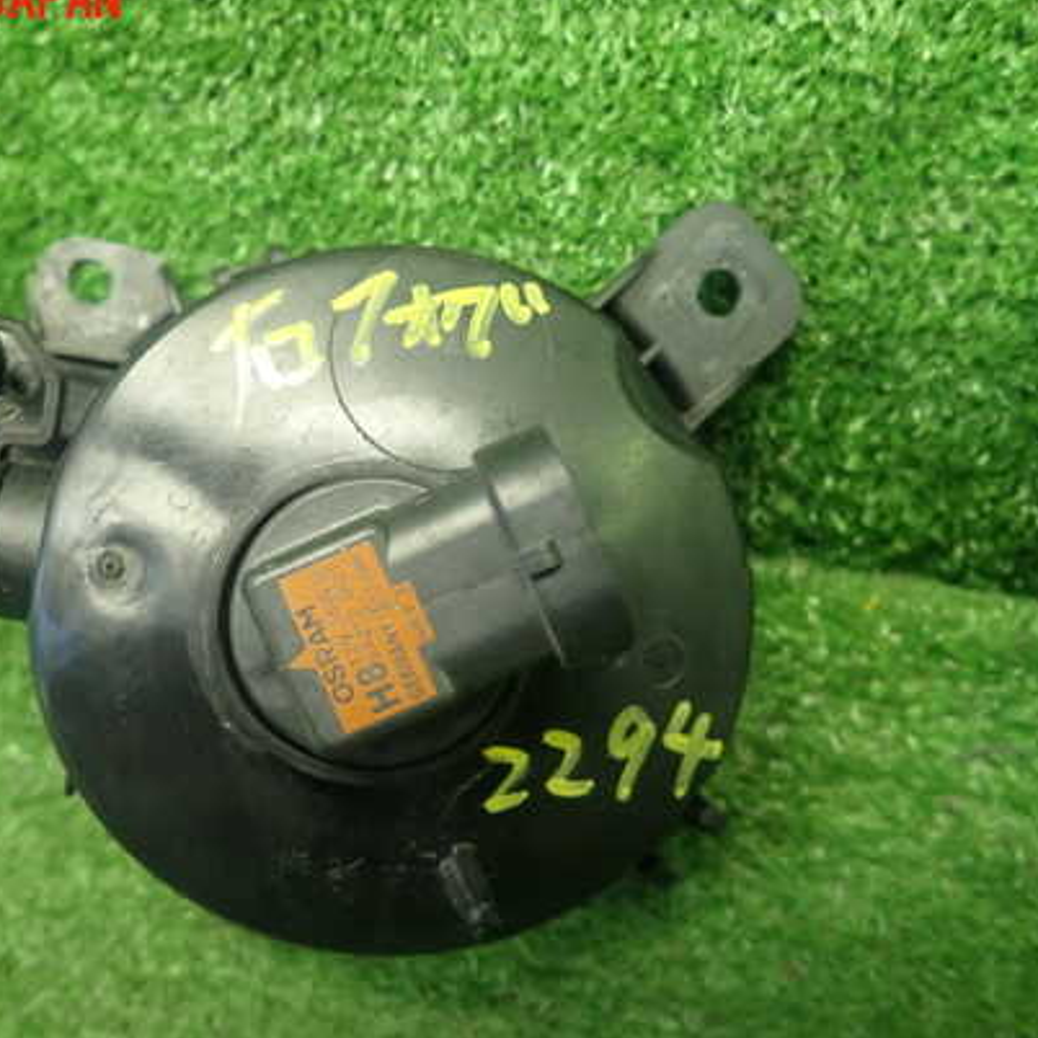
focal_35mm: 33
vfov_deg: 49.7
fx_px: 1120
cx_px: 426
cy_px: 550
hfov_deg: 49.5
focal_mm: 4.5
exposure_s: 1/30
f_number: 2
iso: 200
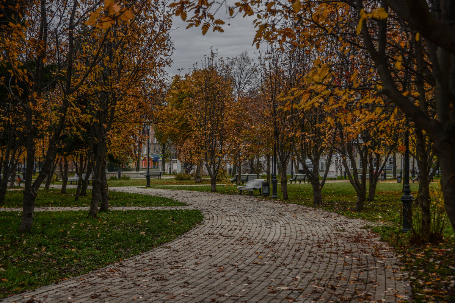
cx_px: 228
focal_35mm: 52
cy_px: 152
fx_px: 657
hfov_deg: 38.2
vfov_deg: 26.0
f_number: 4.5
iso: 200
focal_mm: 52
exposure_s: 1/160
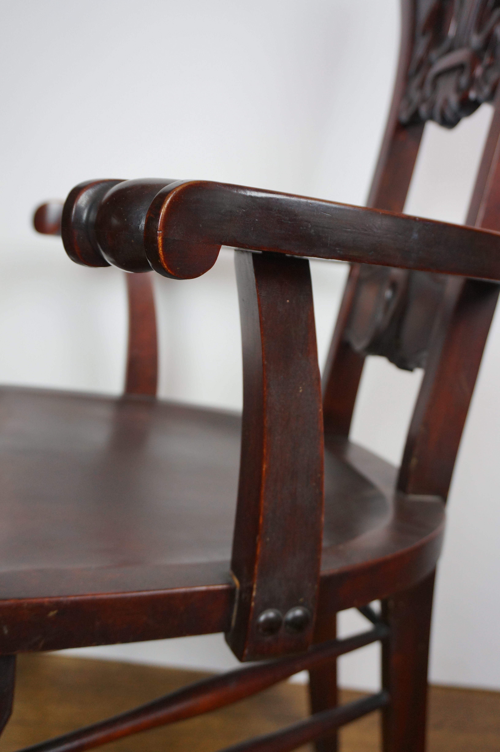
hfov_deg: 41.6
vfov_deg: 59.5
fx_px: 658
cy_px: 376
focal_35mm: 32
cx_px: 250
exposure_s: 1/60
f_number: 4
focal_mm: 21
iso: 500
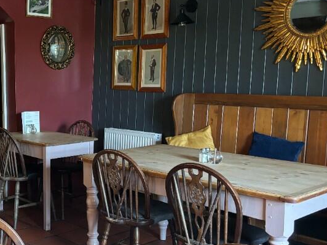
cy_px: 131
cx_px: 55
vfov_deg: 29.1
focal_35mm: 50
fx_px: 472
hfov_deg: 36.6
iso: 500
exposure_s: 1/50
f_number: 1.6
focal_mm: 5.96
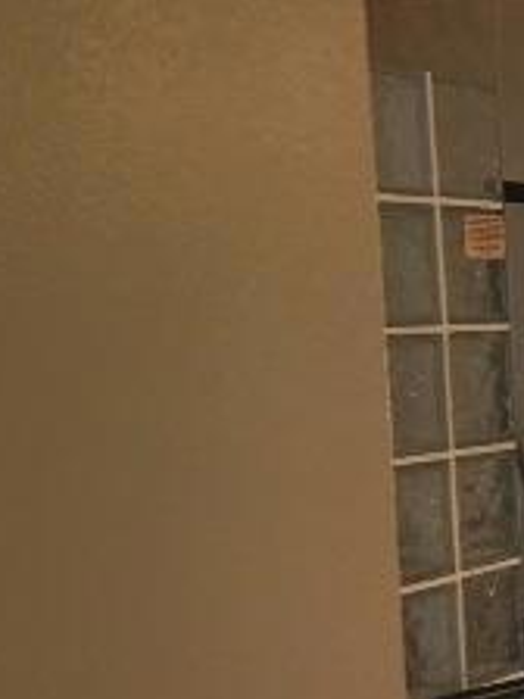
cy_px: 571
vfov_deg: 23.2
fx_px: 1675
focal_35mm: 83
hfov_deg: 16.8
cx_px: 680
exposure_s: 1/10
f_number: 2.2
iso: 80
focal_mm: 4.15
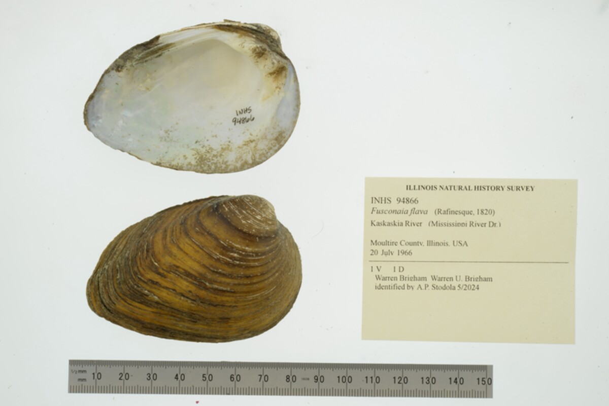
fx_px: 1015
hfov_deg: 33.4
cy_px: 203
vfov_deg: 22.6
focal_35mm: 60
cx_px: 304
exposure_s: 1/8
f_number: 32
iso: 100
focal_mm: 60
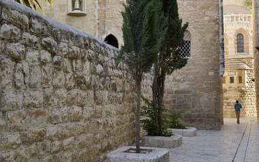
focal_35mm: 43
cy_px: 72
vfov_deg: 29.8
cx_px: 126
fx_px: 303
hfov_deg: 46.2
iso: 200
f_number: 5.6
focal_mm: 38
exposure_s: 1/160
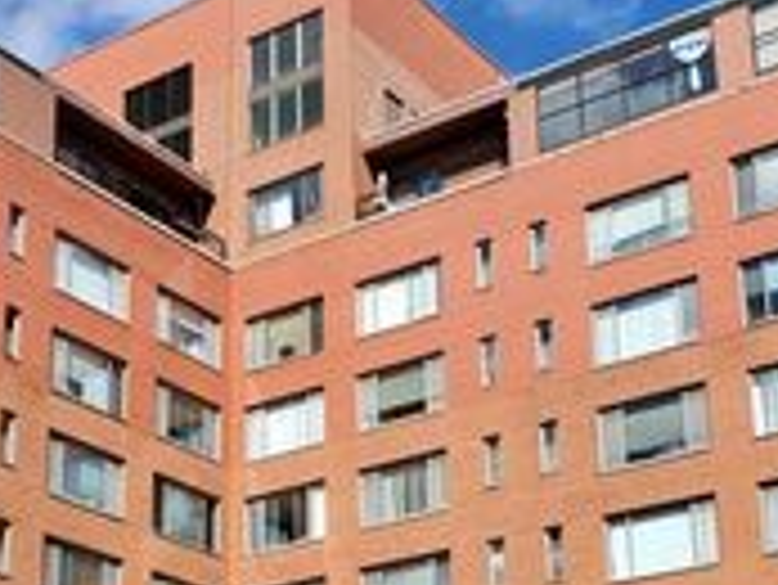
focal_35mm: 75
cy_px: 479
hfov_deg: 26.0
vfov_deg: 19.4
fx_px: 1687
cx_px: 369
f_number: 2.4
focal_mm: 4.3
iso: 50
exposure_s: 1/1630
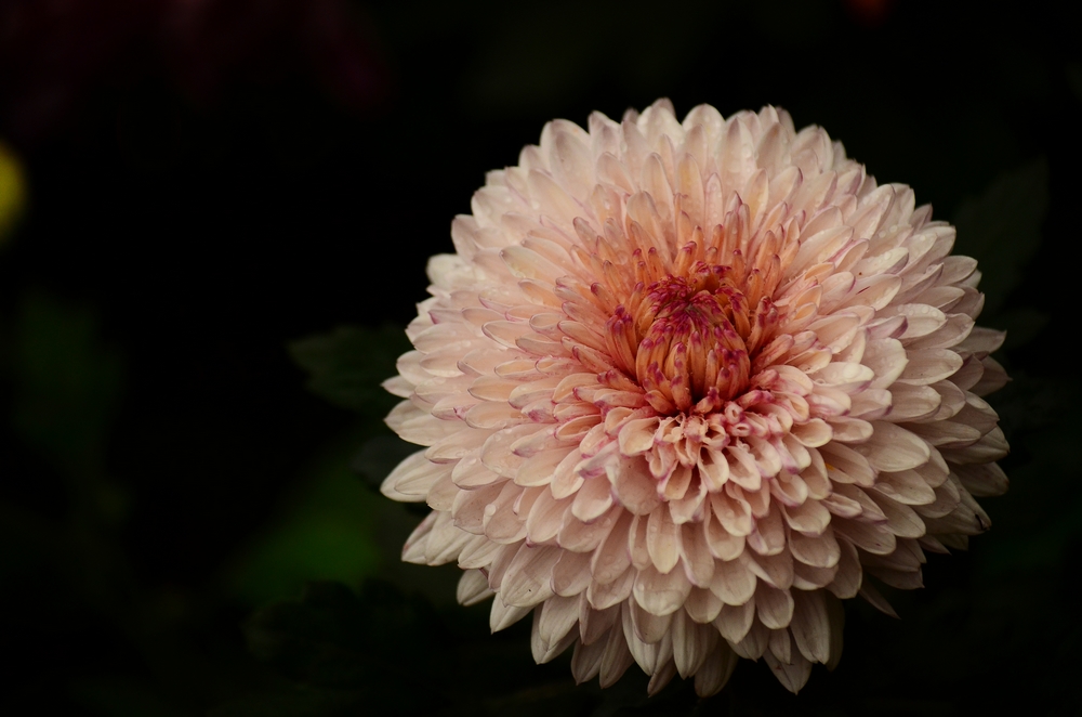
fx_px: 7647
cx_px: 541
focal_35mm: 255
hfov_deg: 8.1
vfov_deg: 5.4
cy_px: 358
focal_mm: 170
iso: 800
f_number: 5
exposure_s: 1/500
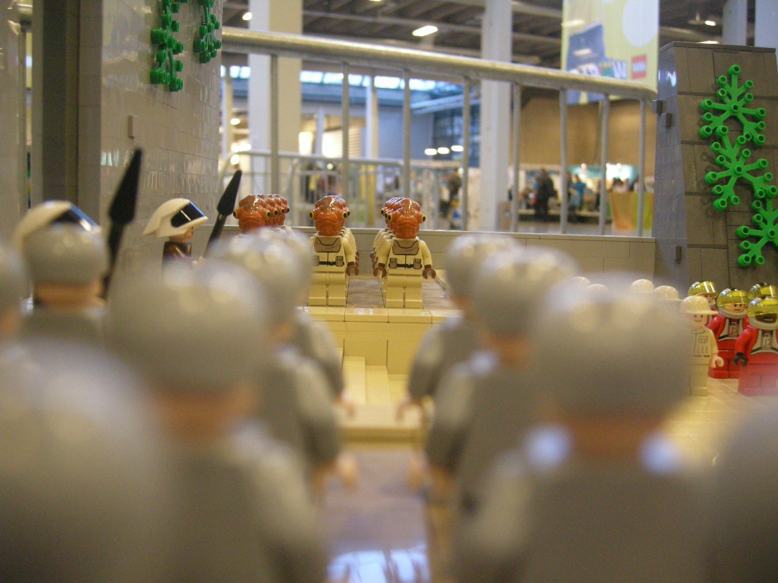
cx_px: 389
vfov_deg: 39.7
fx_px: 809
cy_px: 292
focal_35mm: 36
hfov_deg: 51.4
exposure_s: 1/19.3
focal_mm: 7.5
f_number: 2.7
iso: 400
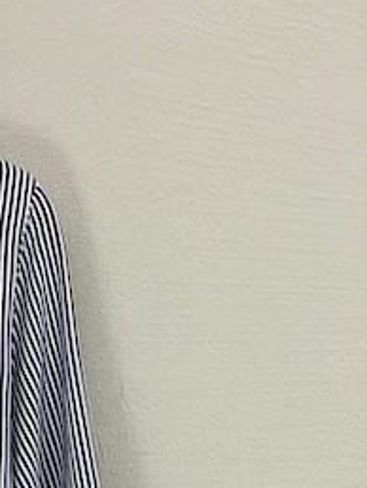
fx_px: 2780
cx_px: -323
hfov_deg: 7.3
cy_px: 627
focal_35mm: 197
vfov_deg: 9.8
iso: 80
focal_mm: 6
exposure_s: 1/100
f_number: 2
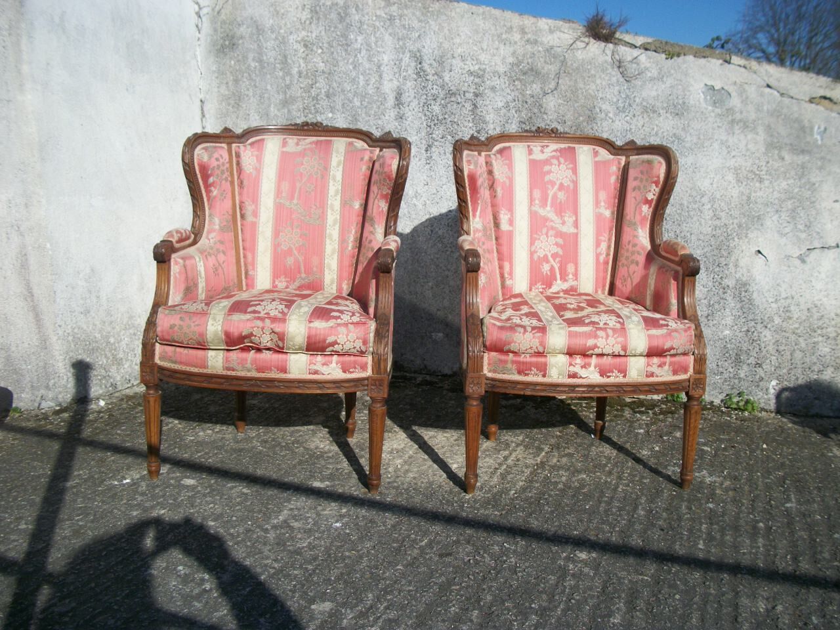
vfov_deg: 44.2
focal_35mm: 32
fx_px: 777
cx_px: 420
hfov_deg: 56.8
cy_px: 315
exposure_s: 1/250
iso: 80
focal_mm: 5.7
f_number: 8.8
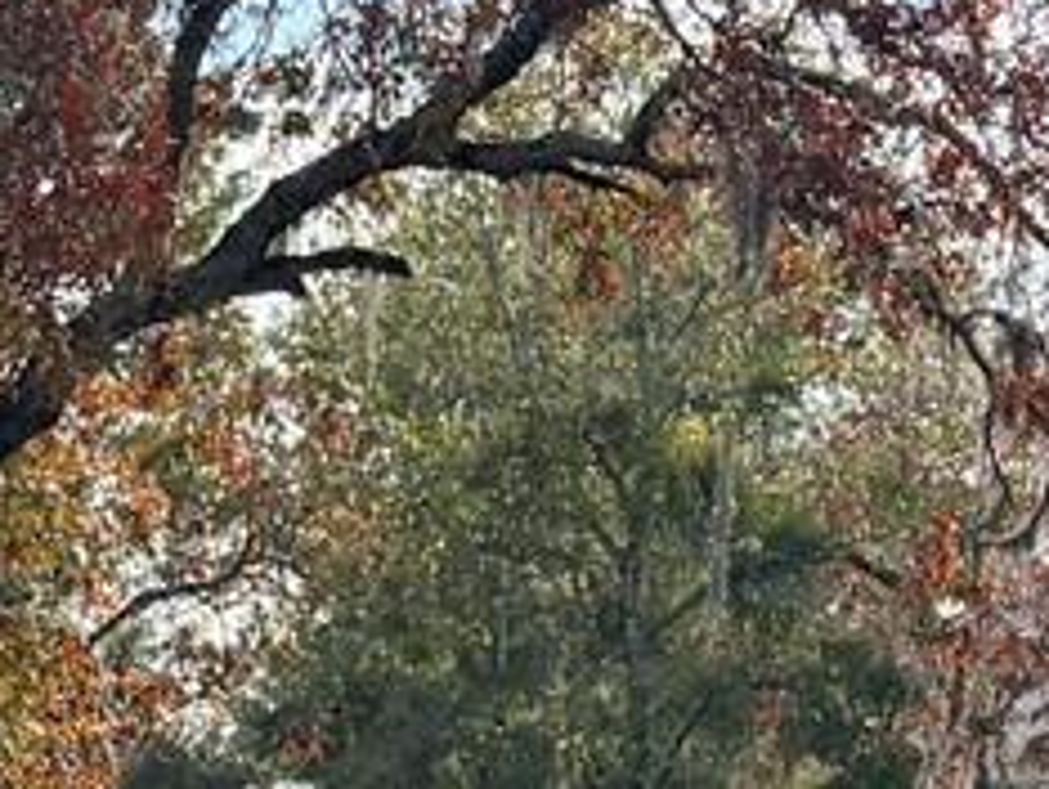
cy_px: 762
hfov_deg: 11.8
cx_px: -224
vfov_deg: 9.0
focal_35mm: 164
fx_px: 4975
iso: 100
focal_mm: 6.76
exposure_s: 1/4167
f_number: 1.78
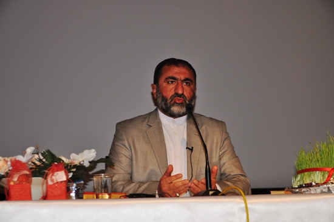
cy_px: 111
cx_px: 167
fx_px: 723
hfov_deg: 26.0
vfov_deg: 17.4
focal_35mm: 78
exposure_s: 1/60
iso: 400
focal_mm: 52
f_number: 5
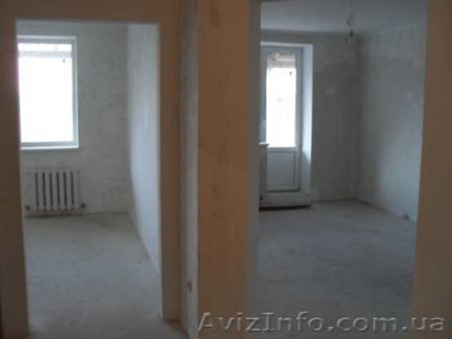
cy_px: 170
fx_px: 496
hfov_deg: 49.0
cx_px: 226
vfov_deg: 37.7
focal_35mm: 38
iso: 80
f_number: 2.8
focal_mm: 6.3
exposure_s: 1/60
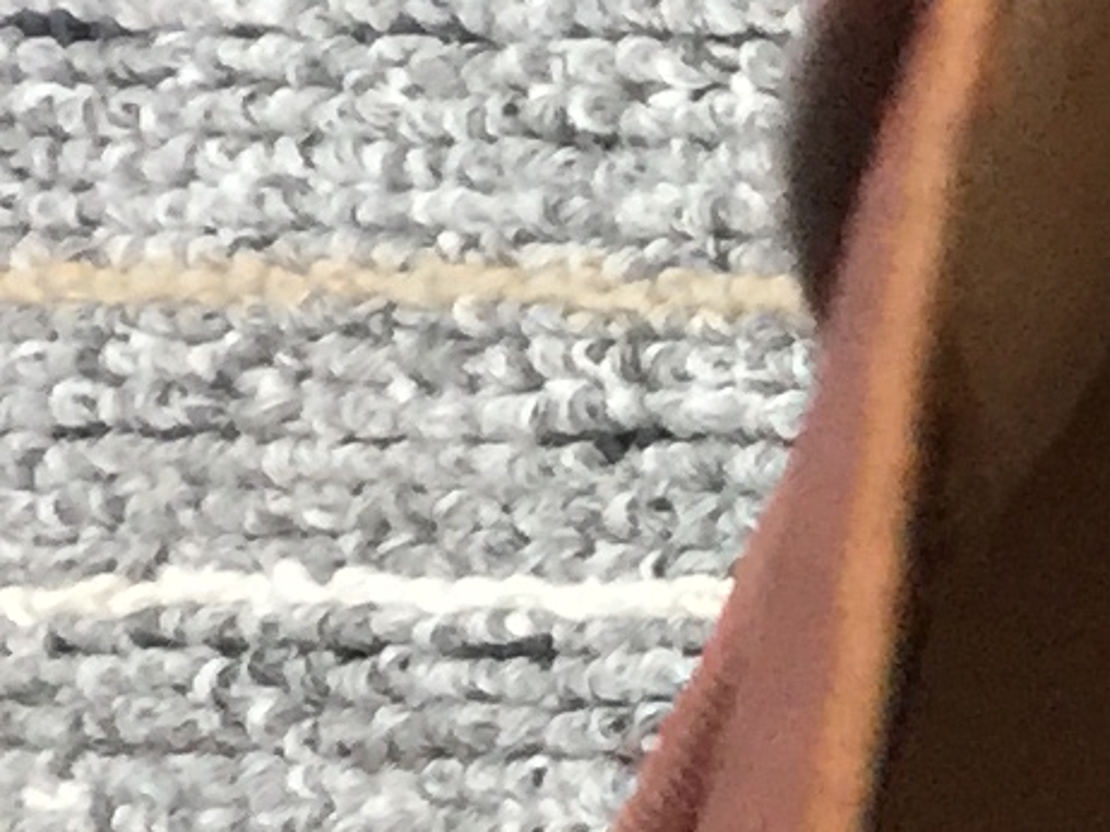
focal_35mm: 205
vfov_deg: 7.2
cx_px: 3344
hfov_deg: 8.2
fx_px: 6570
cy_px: 880
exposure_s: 1/17
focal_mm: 4.15
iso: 160
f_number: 2.2
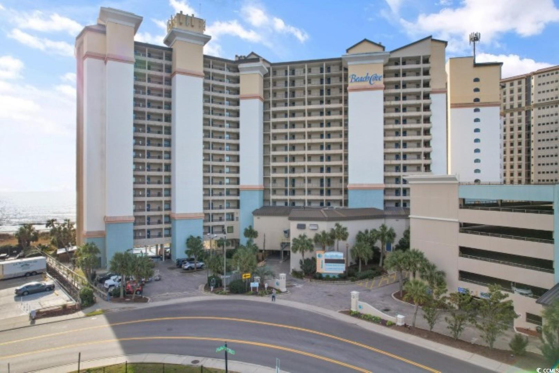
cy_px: 186
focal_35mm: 22
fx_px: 342
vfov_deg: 57.2
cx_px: 280
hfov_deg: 78.6
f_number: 2.8
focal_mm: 8.38
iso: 100
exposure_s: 1/60
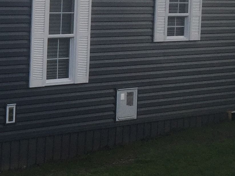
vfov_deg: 12.8
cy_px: 47
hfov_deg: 15.5
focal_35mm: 115
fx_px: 781
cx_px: -142
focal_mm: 4.15
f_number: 2.2
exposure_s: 1/255
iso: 32
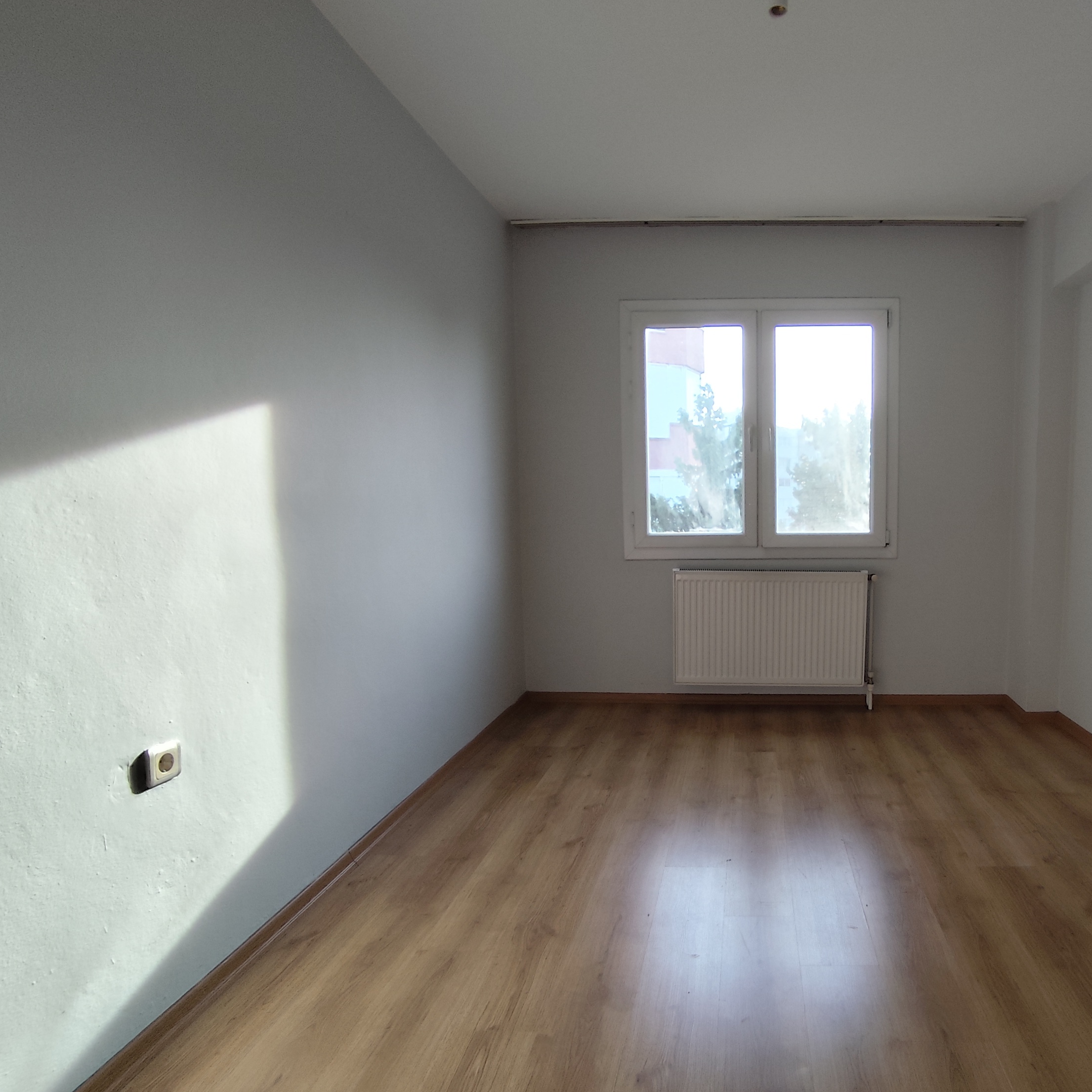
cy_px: 572
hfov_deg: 69.7
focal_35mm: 21
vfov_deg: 72.1
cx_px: 743
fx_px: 749
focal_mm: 1.65
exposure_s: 1/192
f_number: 2.2
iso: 50
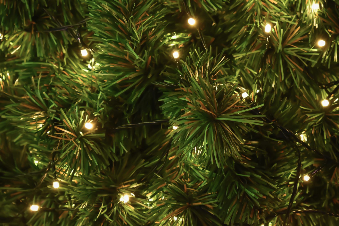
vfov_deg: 13.7
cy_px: 83
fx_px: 942
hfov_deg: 20.4
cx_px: 194
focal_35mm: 100
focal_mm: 52
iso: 2800
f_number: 5.6
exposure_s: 1/60
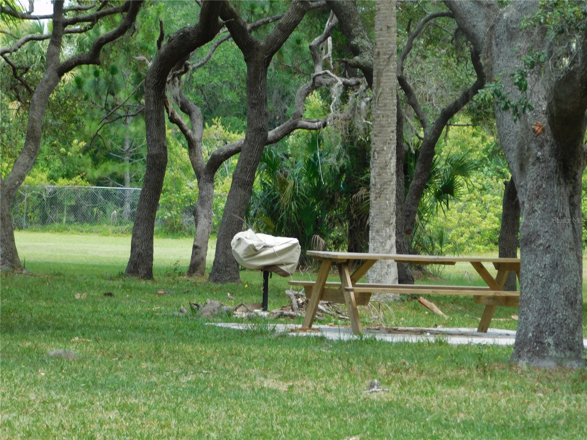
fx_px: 3425
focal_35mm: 202
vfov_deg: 7.4
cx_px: 294
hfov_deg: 9.8
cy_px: 220
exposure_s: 1/100
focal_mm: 35.9
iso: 125
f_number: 5.4
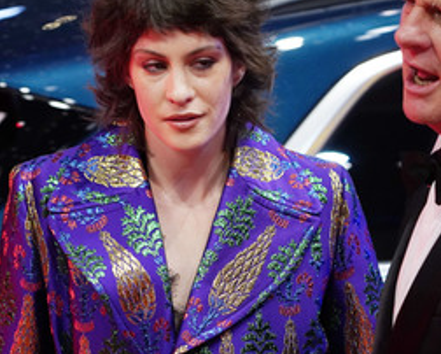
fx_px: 4533
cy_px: 114
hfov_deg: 5.6
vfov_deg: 4.5
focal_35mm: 347
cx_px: 127
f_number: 5.6
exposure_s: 1/200
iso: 4000
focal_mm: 207
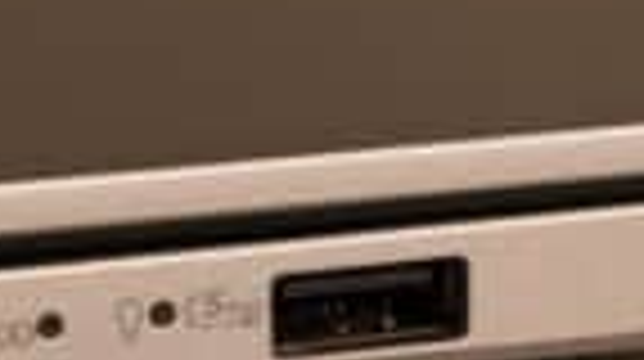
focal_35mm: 215
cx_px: 122
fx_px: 3667
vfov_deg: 5.6
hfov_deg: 10.0
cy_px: 162
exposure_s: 1/150
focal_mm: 50
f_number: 8
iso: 500
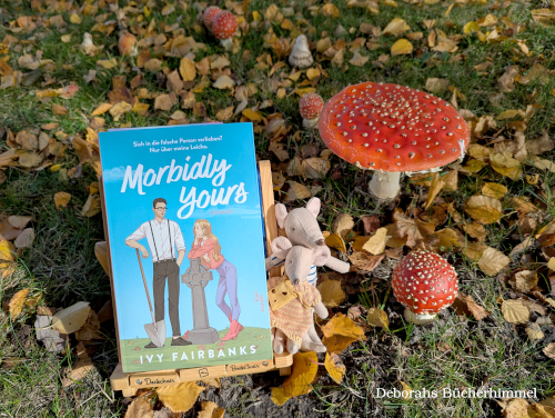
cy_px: 209
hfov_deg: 71.5
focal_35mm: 24
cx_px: 278
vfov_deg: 56.9
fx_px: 385
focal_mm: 6.81
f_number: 1.85
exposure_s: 1/2137
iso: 51
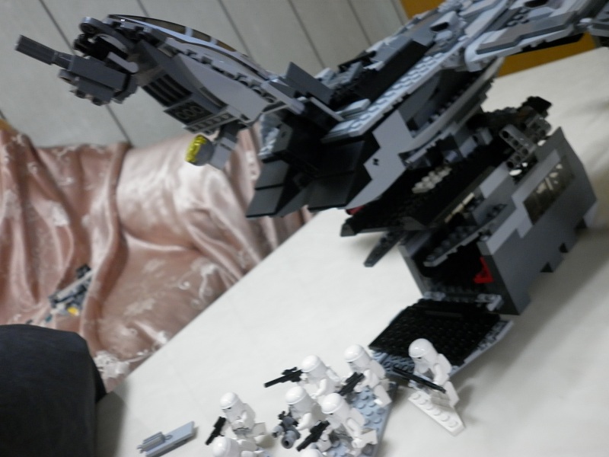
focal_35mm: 36
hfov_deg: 51.4
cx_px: 304
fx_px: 633
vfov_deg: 39.7
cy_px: 228
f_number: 3.1
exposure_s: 1/15
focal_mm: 6.5
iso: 200
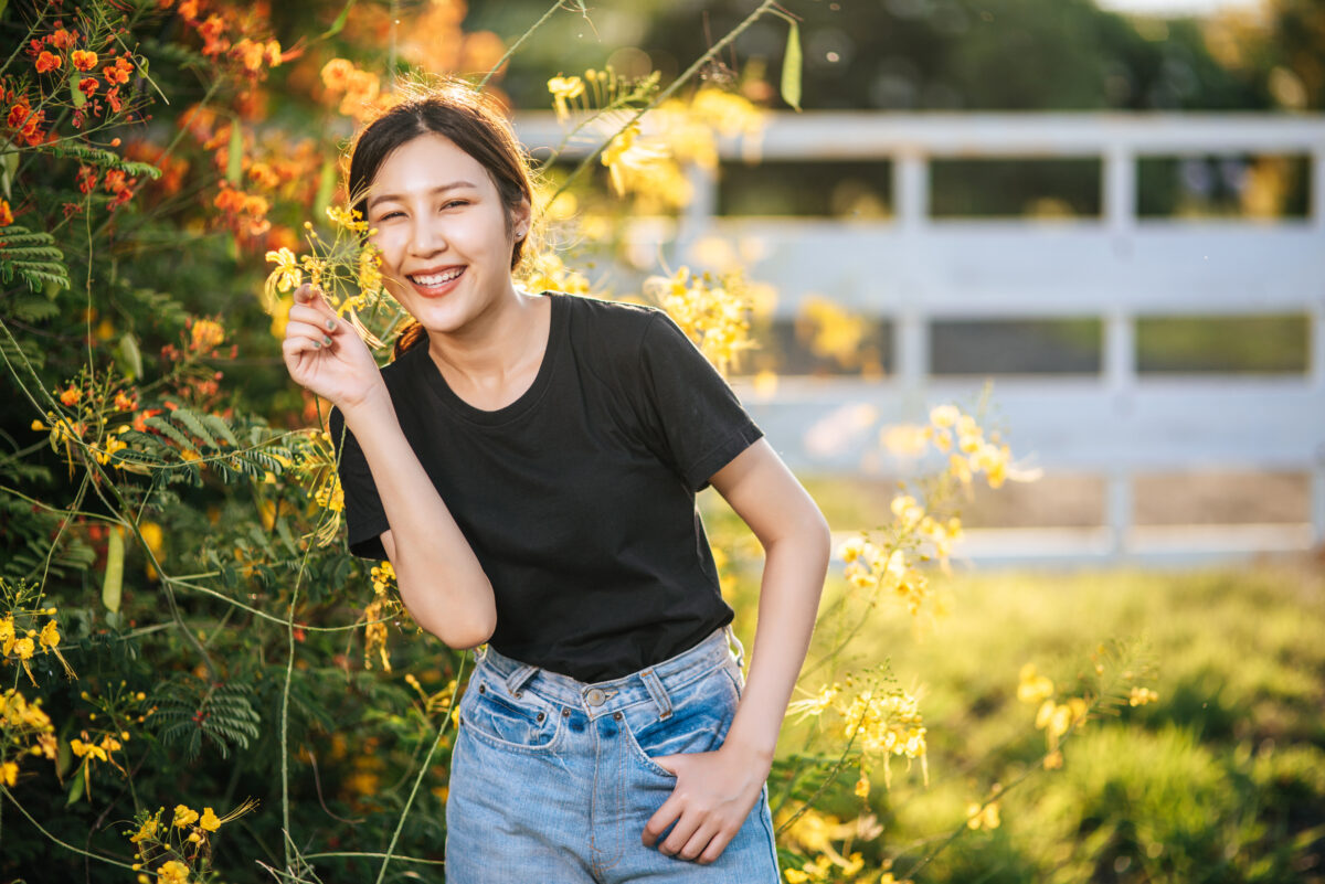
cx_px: 662
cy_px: 442
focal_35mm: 85
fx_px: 3129
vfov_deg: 16.1
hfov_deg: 23.9
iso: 100
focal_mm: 85
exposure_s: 1/1600
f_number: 1.4
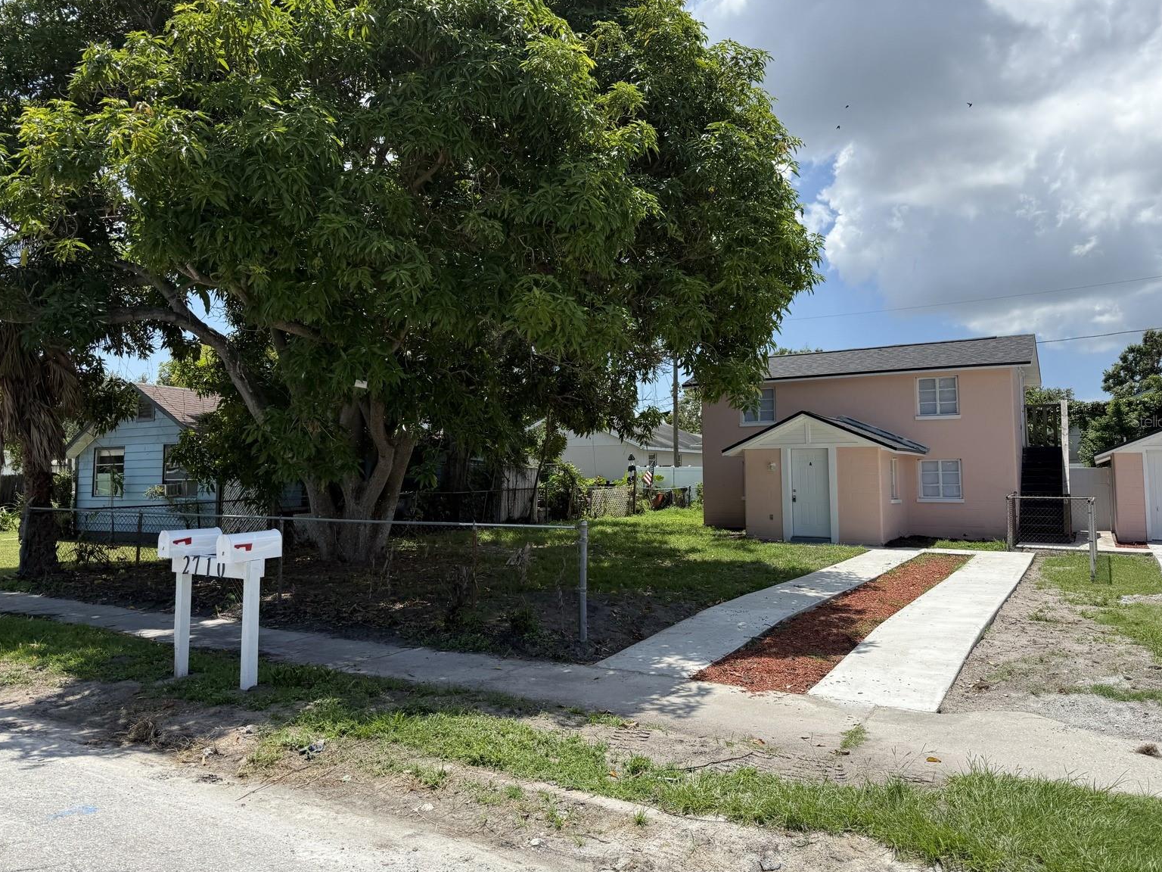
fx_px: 839
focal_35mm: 25
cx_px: 598
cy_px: 421
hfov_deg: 69.4
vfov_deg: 54.9
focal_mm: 6.76
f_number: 1.78
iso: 80
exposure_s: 1/4673
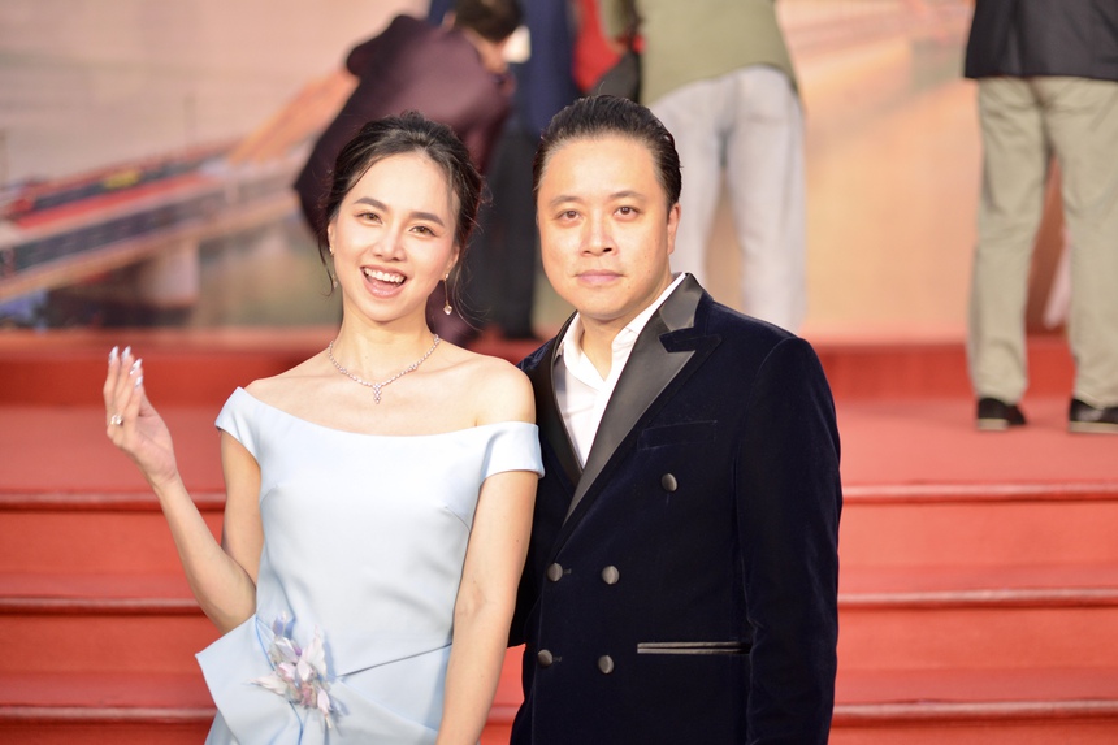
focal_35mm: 105
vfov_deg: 13.0
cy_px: 372
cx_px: 559
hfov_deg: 19.5
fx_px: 3260
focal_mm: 105
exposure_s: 1/250
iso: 1000
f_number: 2.8
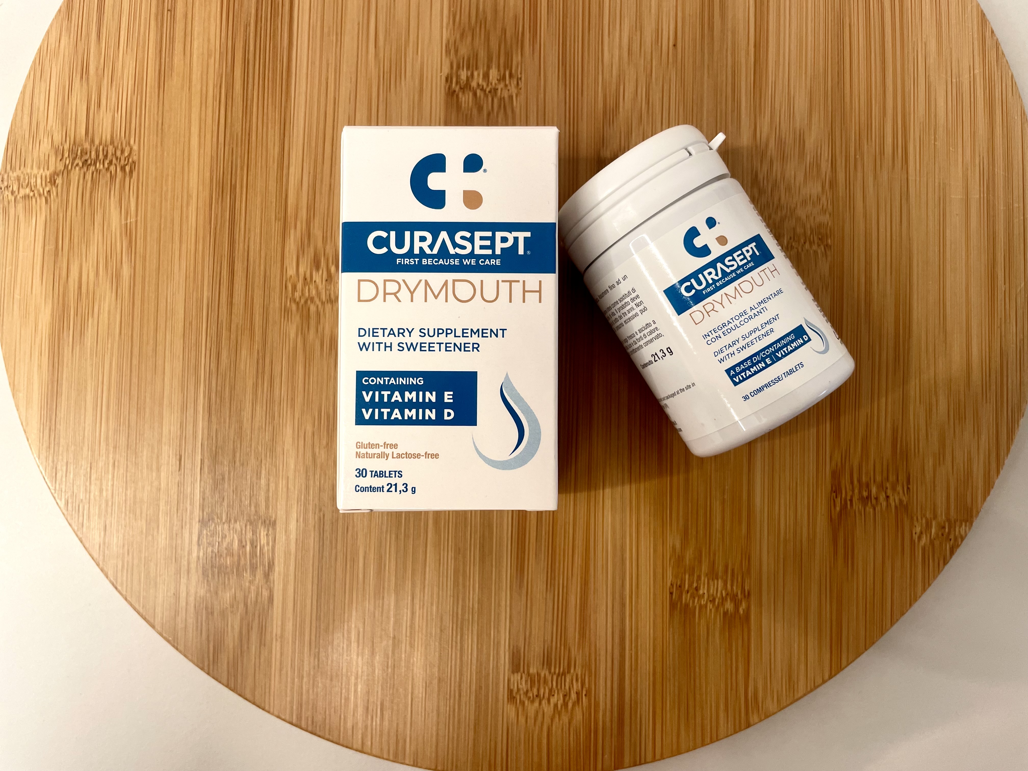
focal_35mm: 26
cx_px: 514
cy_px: 386
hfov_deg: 67.3
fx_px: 772
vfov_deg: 53.1
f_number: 1.6
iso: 100
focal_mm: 4.2
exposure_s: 1/100
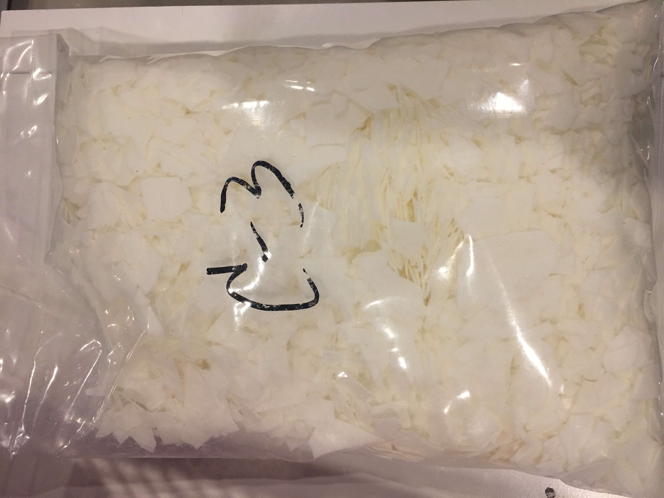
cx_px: 332
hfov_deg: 61.7
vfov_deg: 48.2
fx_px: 556
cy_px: 249
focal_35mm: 29
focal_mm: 4.15
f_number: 2.2
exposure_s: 1/17
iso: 64
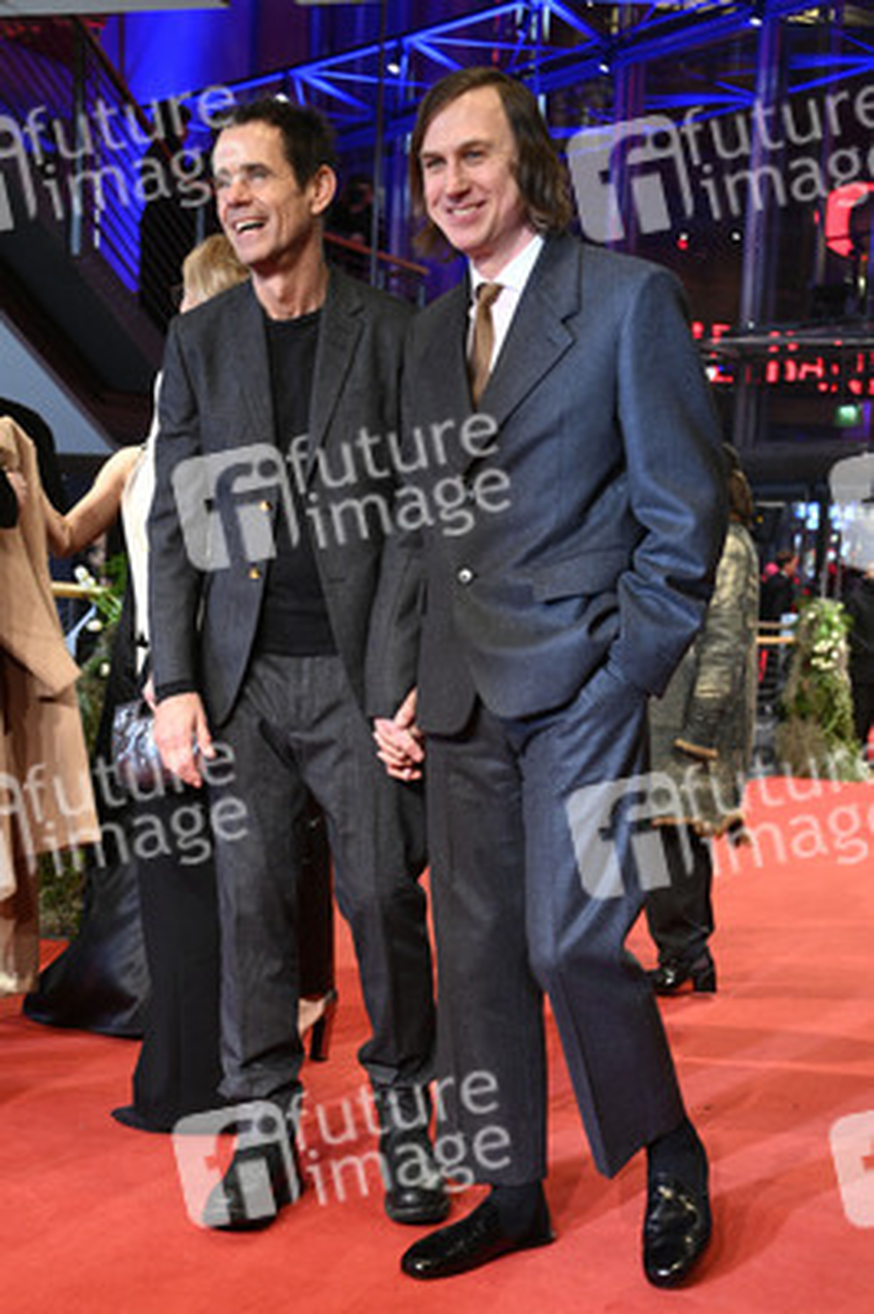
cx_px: 437
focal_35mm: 55
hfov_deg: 24.6
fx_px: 2006
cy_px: 657
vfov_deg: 36.3
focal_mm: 55
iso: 5000
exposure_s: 1/200
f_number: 5
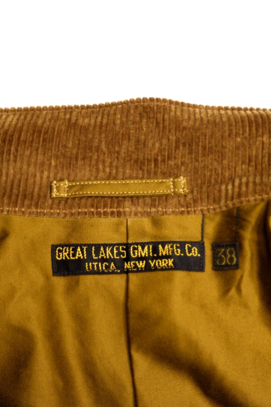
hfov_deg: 25.1
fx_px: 610
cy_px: 204
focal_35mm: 54
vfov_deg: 36.9
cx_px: 136
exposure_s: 1/20
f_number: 2.8
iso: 800
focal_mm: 19.86
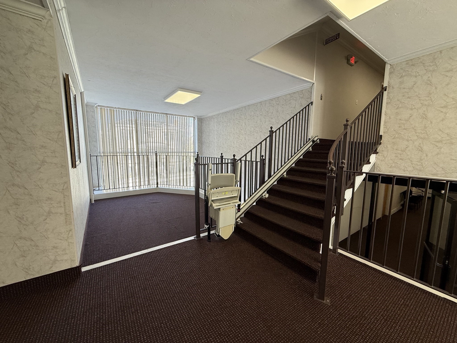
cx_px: 228
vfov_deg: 85.7
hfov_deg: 102.1
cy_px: 172
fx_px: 185
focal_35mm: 14
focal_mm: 2.22
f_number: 2.2
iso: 125
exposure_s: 1/120
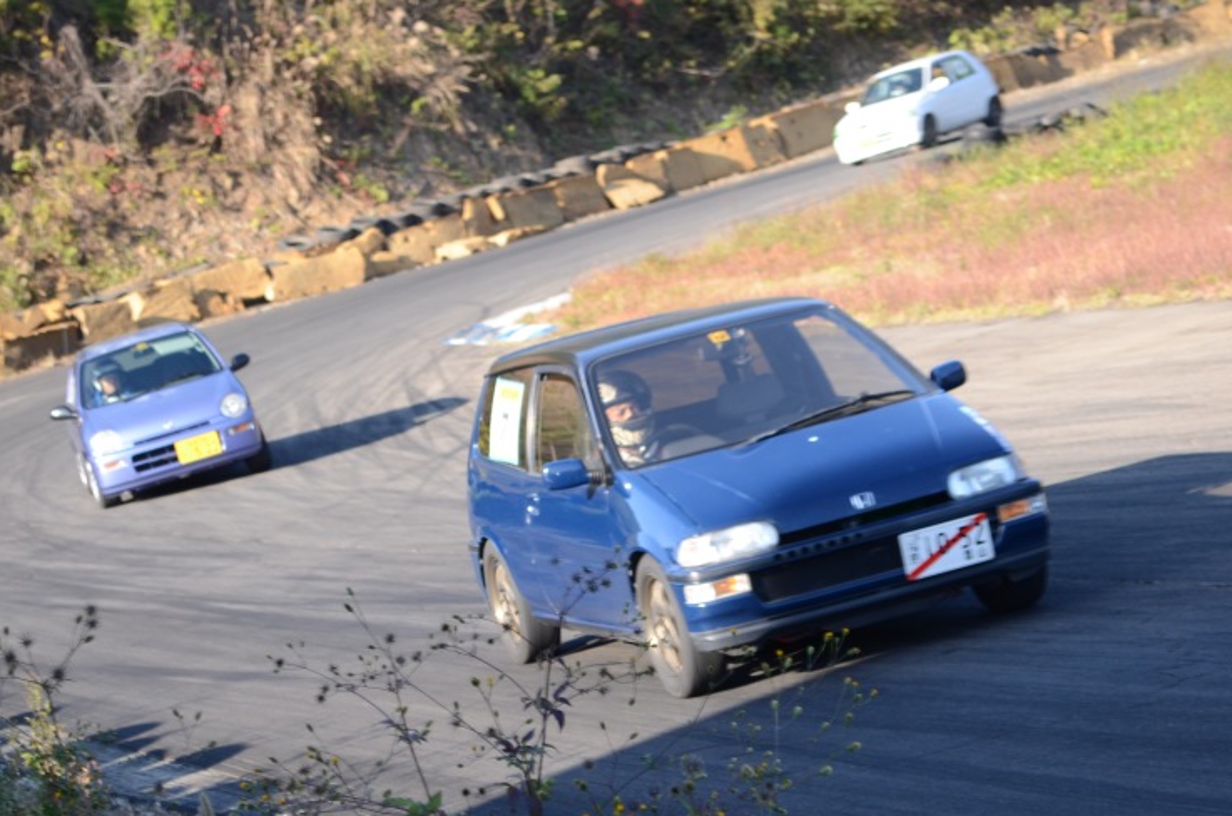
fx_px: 3058
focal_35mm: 90
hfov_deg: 22.8
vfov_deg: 15.2
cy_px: 380
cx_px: 612
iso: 200
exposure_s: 1/200
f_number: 5.6
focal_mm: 55
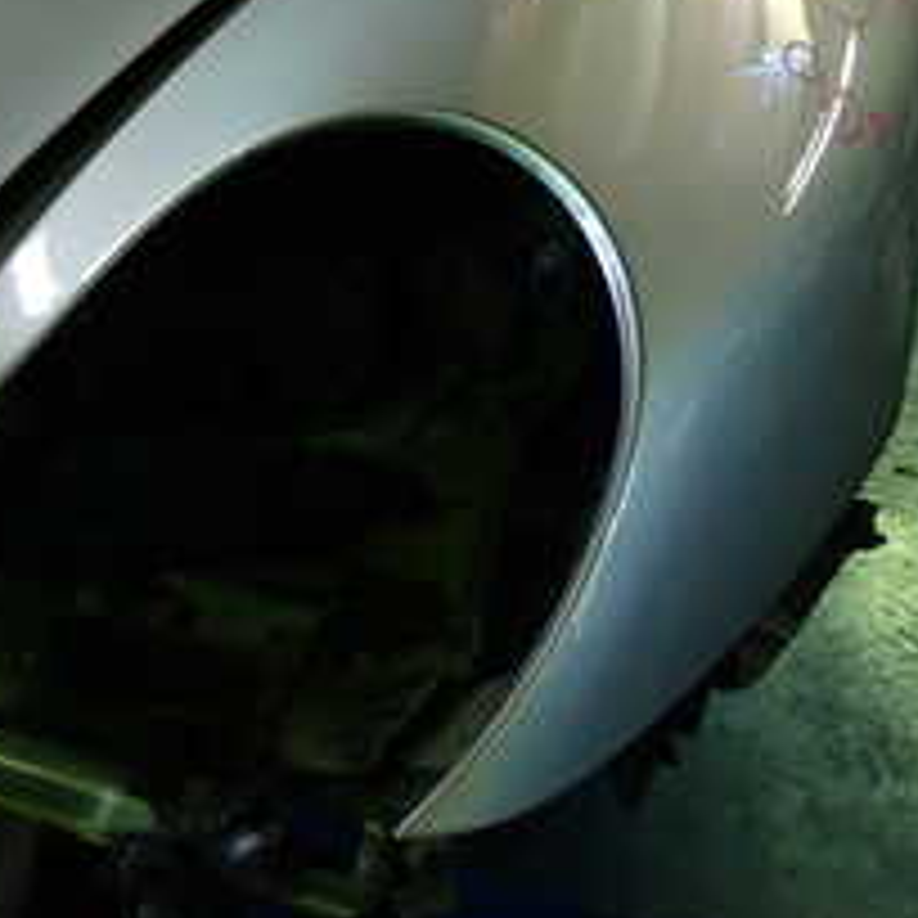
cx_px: -374
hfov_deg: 19.8
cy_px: 45
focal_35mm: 78
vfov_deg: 21.6
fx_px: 2340
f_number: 2.3
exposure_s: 1/60
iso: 200
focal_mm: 5.4
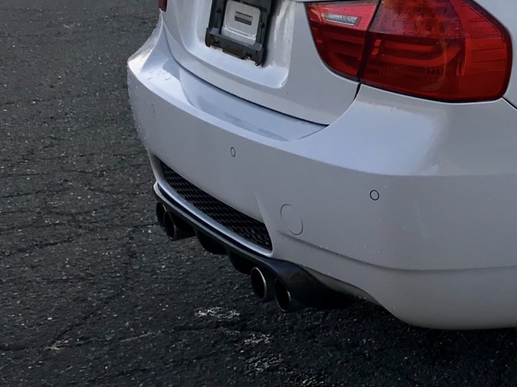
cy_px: 98
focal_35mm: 79
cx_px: 724
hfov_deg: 21.6
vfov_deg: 18.5
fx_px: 1179
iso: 20
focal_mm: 3.99
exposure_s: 1/465
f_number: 1.8
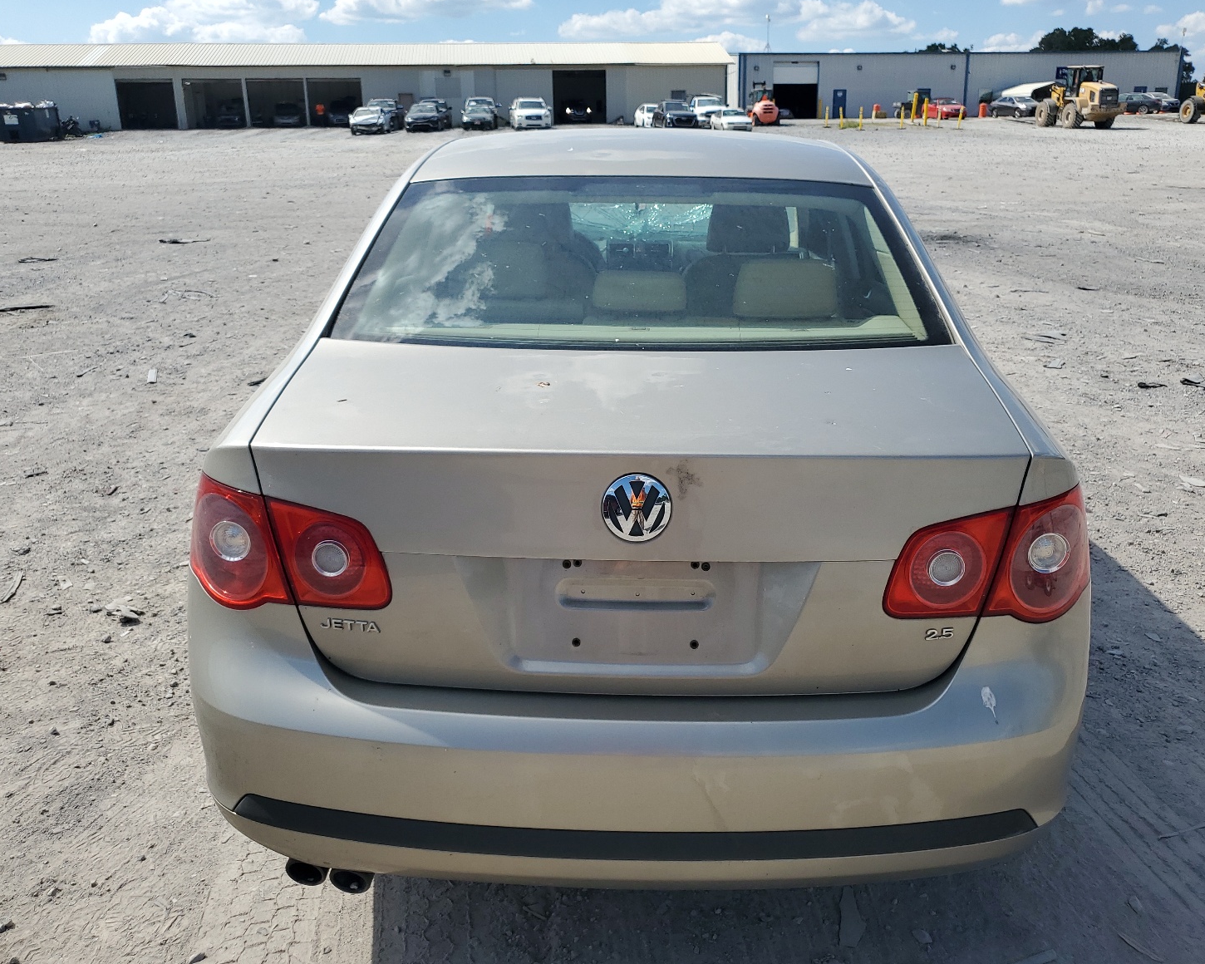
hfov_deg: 62.2
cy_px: 479
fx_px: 999
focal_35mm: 28
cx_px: 620
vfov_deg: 51.5
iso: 50
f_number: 1.5
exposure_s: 1/3333
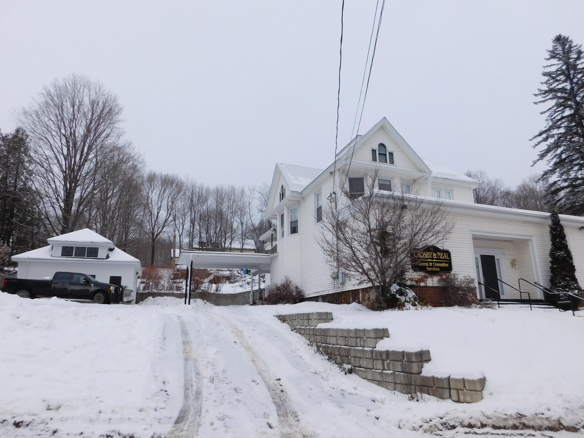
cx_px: 292
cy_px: 219
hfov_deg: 73.9
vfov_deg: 58.9
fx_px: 388
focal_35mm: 23
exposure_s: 1/800
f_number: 3
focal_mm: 4
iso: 125
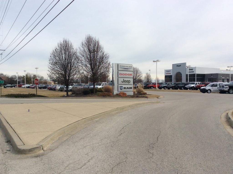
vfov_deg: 44.1
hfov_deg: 56.9
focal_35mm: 32
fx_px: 215
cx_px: 116
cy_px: 87
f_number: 2.4
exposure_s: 1/1733
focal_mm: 3.3
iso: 32
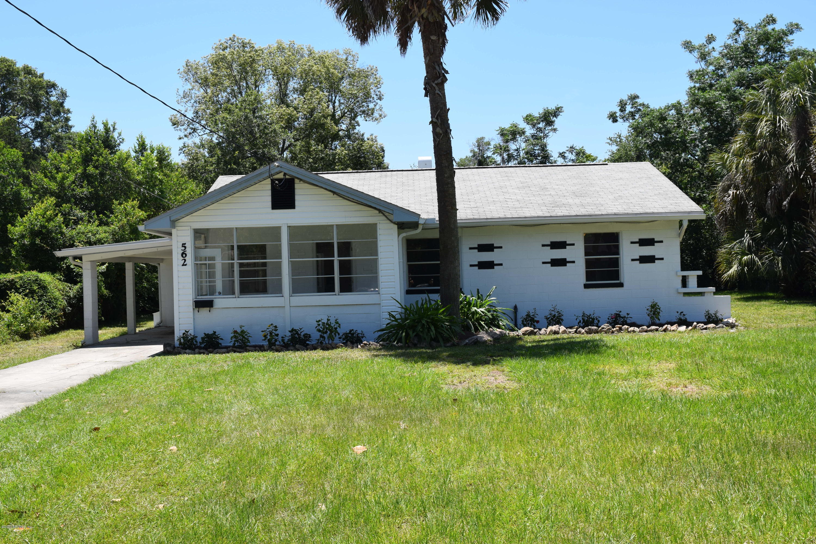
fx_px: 816
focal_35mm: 36
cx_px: 408
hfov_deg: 53.1
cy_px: 272
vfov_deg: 36.9
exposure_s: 1/400
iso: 200
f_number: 10
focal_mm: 24
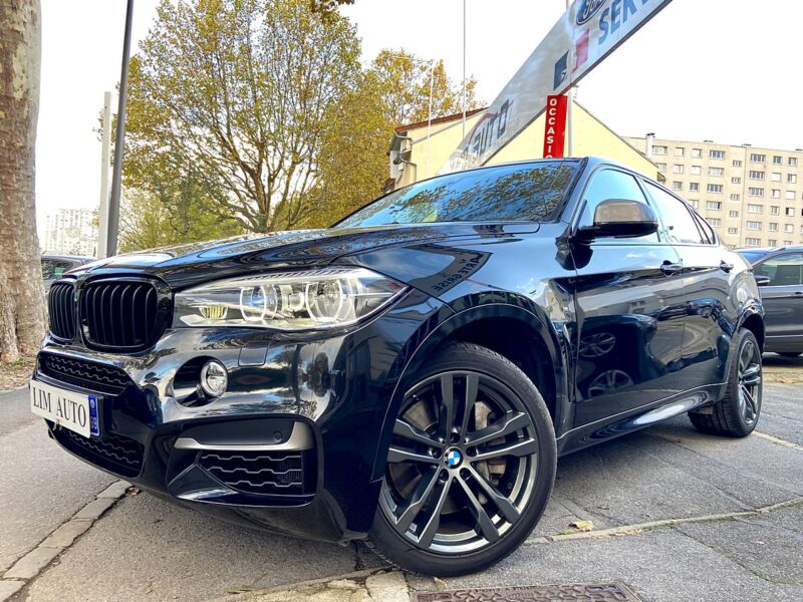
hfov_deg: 67.3
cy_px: 301
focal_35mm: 26
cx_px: 402
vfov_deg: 53.1
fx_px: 603
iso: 100
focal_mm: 4.25
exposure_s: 1/121
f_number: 1.8
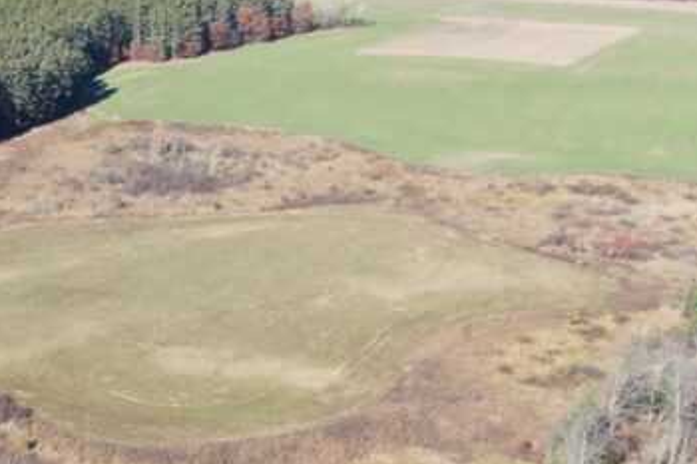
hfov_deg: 25.1
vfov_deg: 18.3
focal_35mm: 73
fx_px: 1413
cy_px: 438
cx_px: -133
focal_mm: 4.39
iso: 100
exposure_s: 1/640
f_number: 2.8
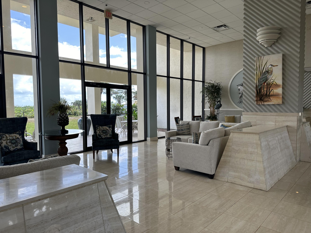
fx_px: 216
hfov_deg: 71.6
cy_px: 116
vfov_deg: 56.8
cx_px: 156
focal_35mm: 24
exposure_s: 1/364
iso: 80
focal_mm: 6.86
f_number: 1.78
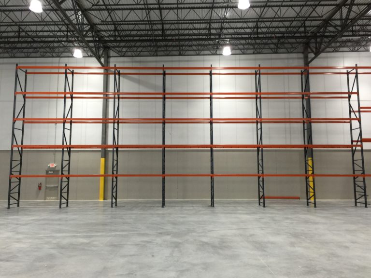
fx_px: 311
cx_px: 186
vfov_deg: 48.2
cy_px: 139
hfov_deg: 61.7
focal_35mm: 29
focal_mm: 4.15
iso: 50
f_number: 2.2
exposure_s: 1/15
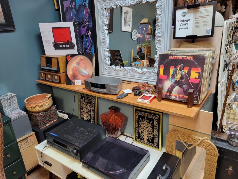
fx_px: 179
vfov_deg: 53.1
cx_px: 119
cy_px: 90
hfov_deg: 67.3
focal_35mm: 26
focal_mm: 5.4
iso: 200
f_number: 1.8
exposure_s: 1/60
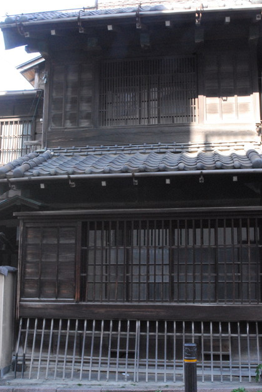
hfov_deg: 31.3
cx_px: 128
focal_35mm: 43
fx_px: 468
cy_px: 195
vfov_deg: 45.4
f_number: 22
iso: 1600
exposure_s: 1/15
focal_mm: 28
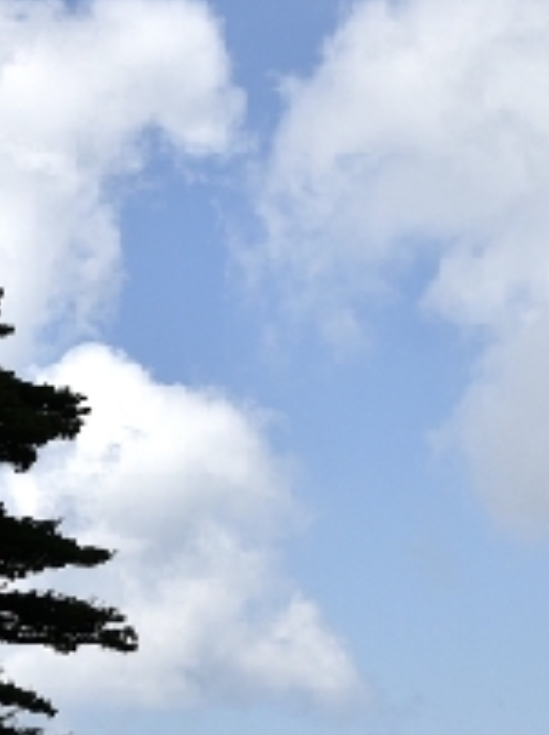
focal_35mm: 163
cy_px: 633
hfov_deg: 9.1
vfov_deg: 12.1
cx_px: 494
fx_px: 3454
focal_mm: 38
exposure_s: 1/320
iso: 100
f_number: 9
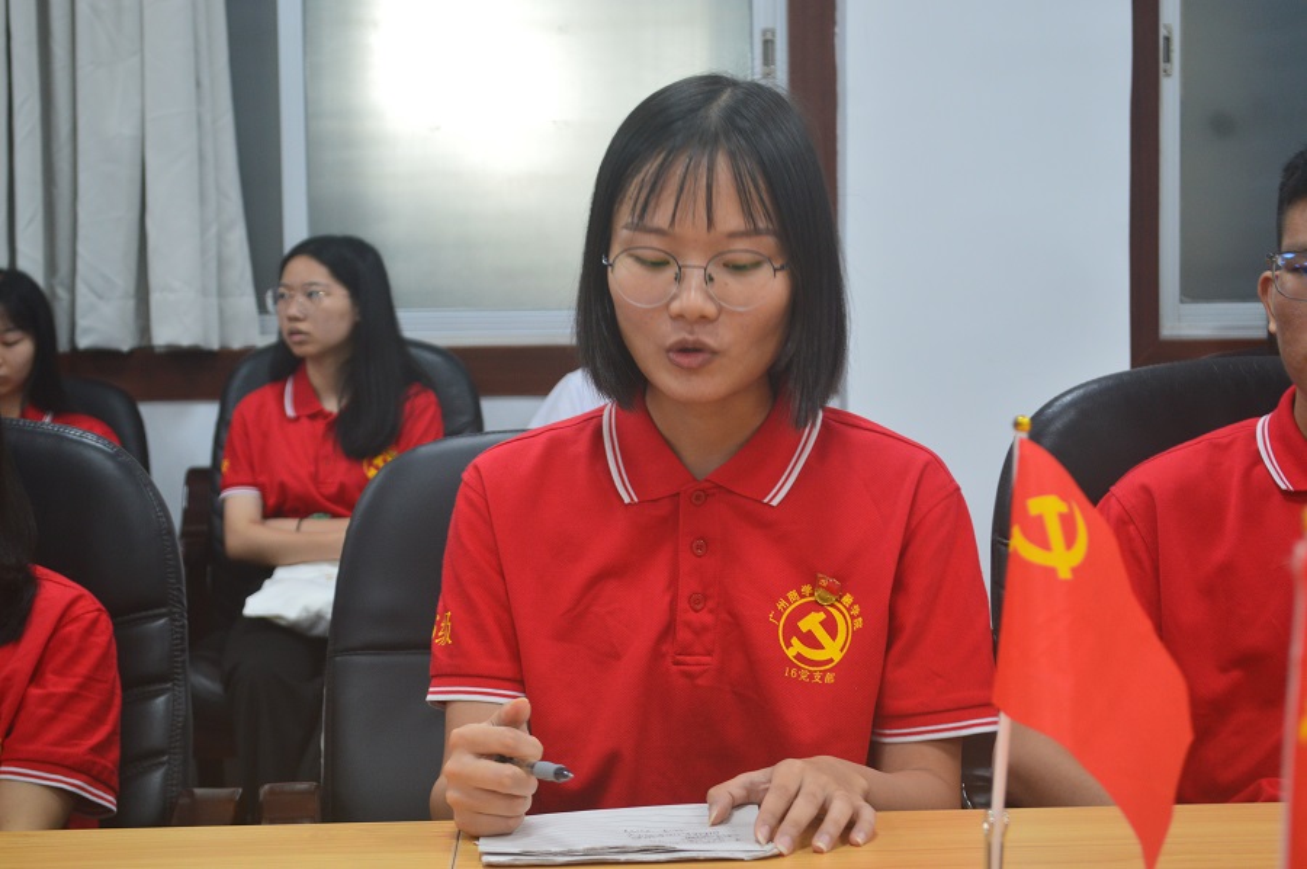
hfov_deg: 29.3
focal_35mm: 69
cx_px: 654
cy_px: 434
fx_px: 2502
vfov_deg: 19.7
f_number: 6.3
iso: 450
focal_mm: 46
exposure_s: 1/15
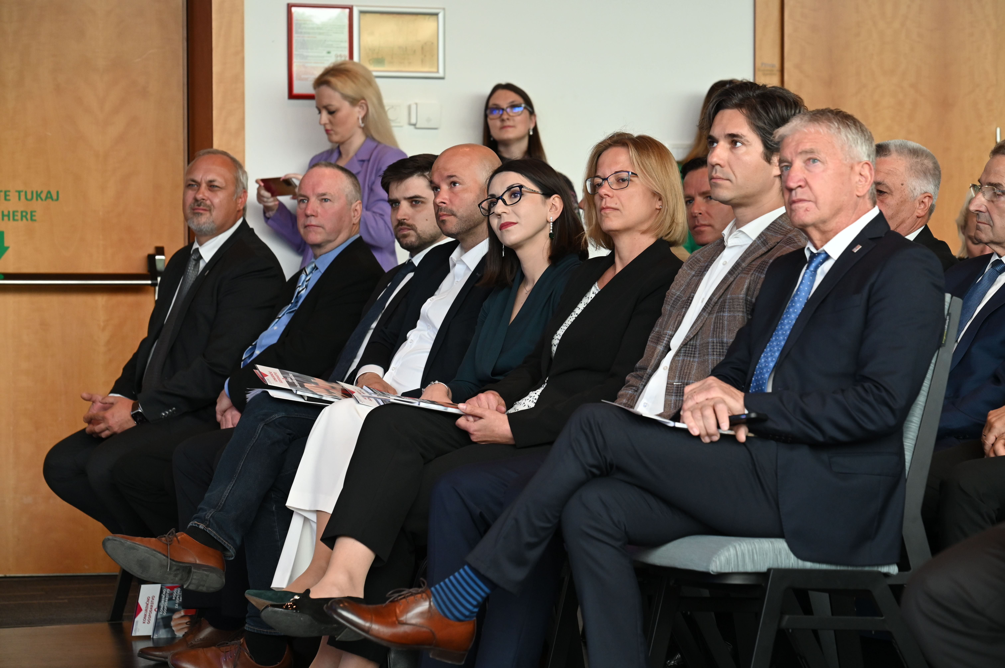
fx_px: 3487
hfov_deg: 16.4
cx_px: 502
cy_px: 334
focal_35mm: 125
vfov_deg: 11.0
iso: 2000
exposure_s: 1/125
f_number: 6.3
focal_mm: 125
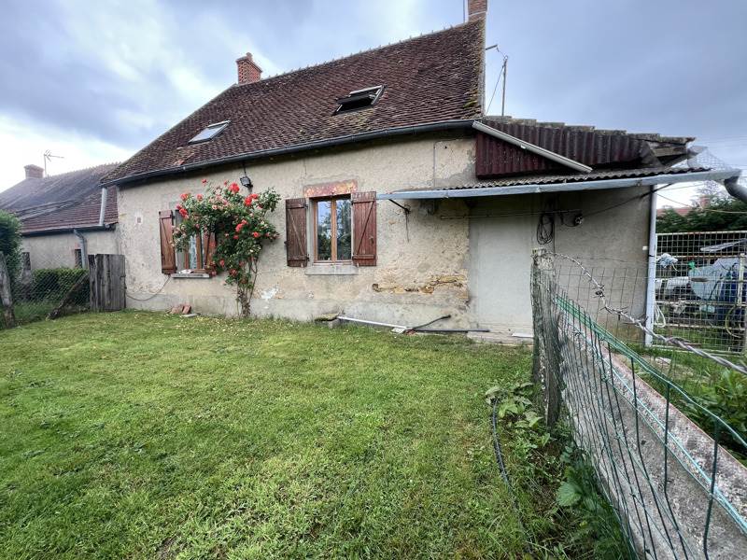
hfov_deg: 106.2
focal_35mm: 13
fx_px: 281
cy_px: 280
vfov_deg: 89.9
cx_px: 374
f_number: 1.8
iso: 32
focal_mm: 1.57
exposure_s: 1/99
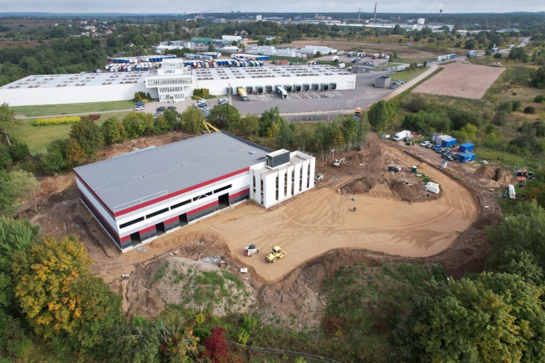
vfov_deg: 57.2
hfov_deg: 78.6
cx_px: 272
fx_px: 333
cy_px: 182
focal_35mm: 22
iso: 130
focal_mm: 8.38
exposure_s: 1/1250
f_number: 2.8
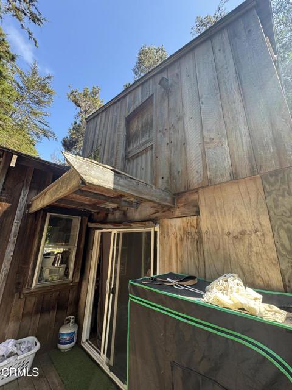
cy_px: 195
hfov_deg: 85.7
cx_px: 146
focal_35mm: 14
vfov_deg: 102.1
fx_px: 157
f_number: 2.2
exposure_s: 1/99
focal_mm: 2.22
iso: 64
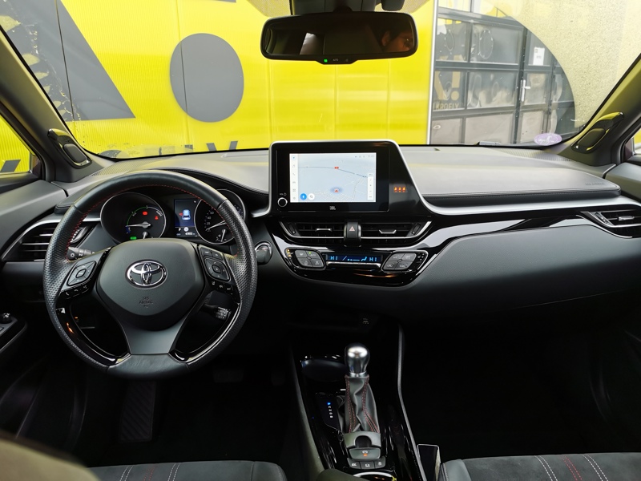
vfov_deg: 51.4
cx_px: 320
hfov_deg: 65.3
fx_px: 500
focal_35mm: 27
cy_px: 240
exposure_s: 1/99.9
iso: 64
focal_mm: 5.58
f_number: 1.8
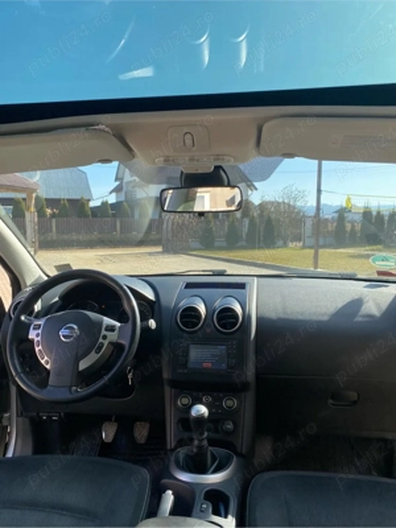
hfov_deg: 53.1
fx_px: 397
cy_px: 264
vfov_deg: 67.3
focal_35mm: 26
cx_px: 198
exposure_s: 1/681
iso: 32
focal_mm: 4.25
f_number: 1.8
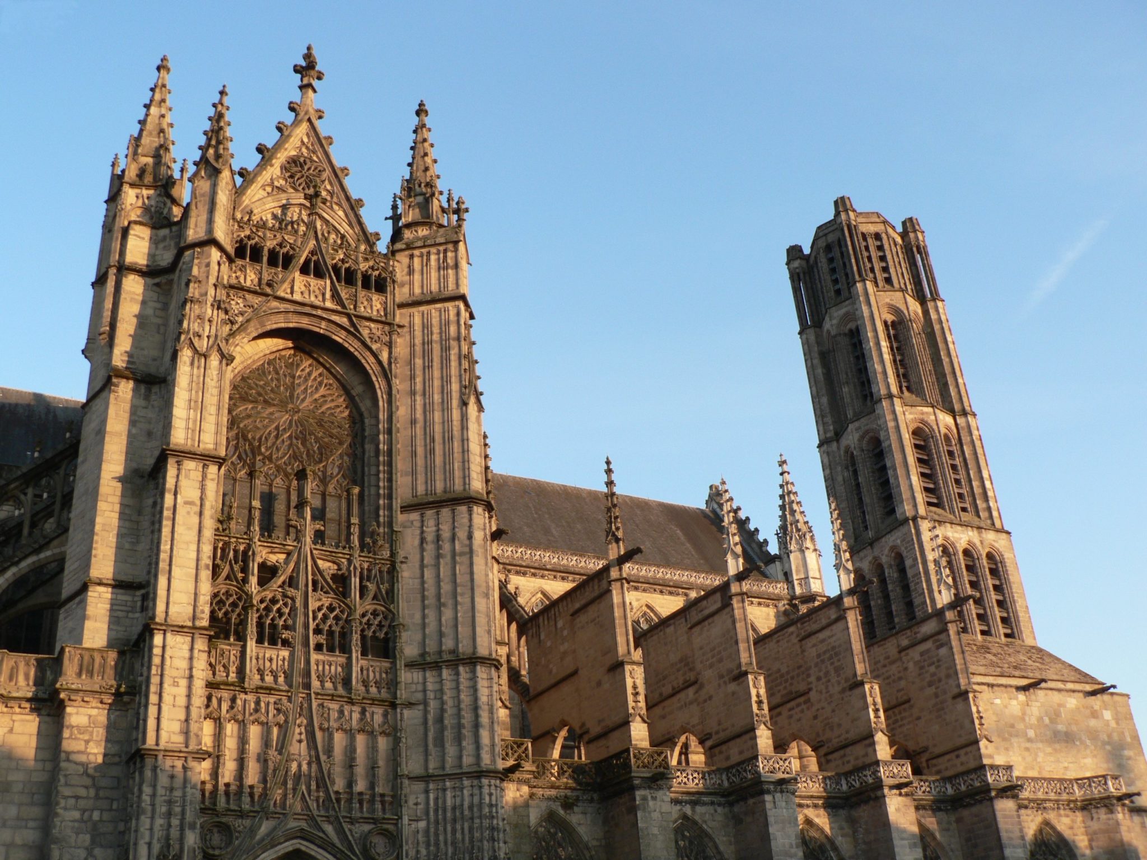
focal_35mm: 36
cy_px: 430
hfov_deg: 51.4
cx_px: 574
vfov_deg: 39.7
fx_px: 1193
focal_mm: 6
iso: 80
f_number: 3.6
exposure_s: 1/100
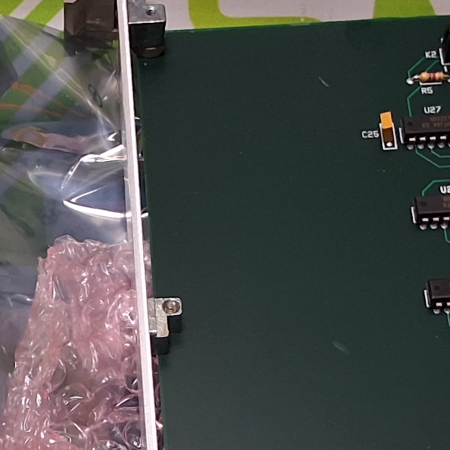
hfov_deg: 14.7
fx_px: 1721
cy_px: 599
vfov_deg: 14.2
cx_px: 23
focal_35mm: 117
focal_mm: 2.91
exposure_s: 1/120
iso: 40
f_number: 1.9
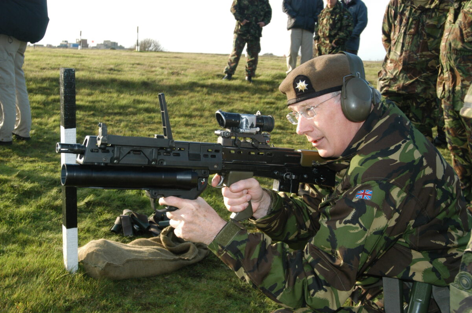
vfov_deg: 28.0
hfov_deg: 41.2
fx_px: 629
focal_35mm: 48
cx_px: 236
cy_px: 156
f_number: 8
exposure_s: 1/180
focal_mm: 32
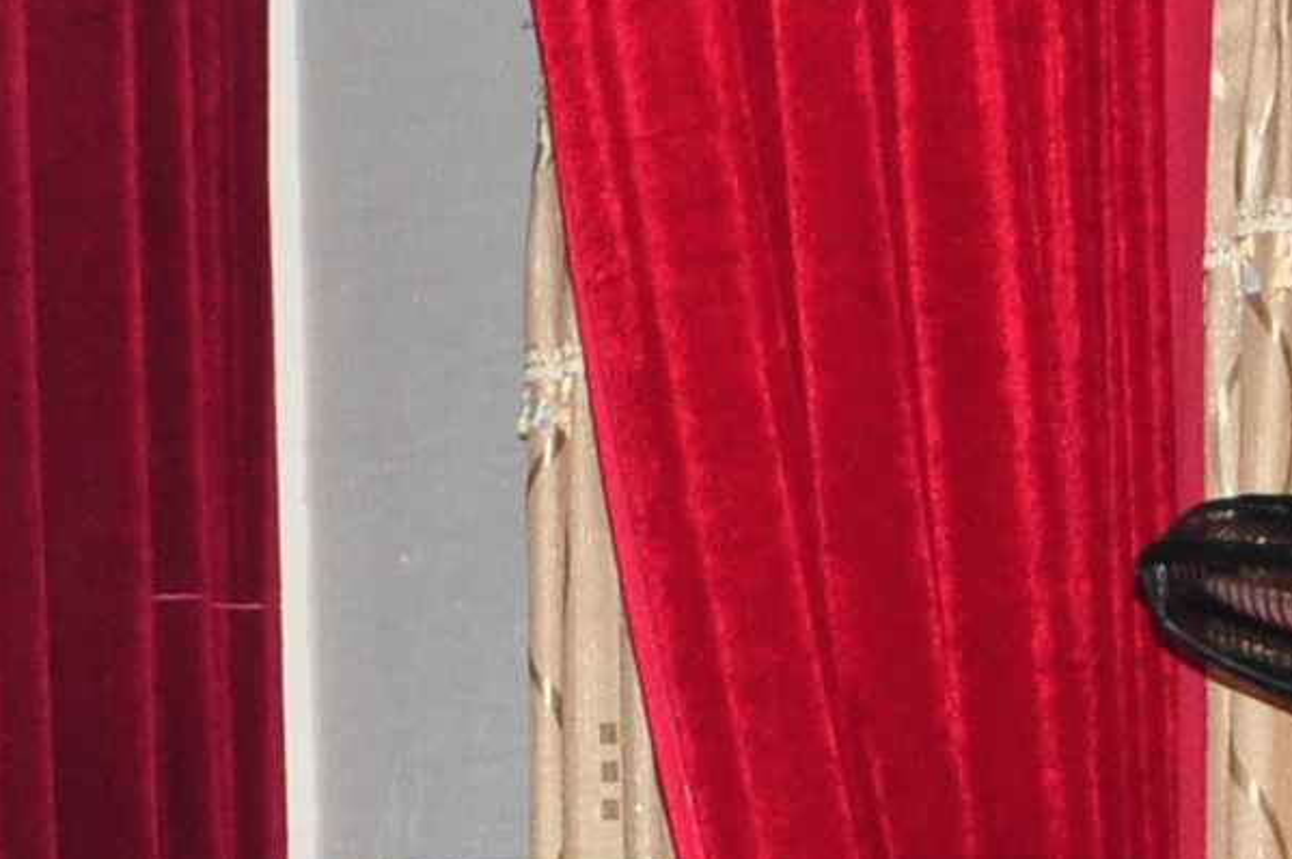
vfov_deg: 3.0
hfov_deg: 4.4
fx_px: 16168
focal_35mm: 451
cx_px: -2144
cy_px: 924
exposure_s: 1/200
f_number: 5
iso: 400
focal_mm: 42
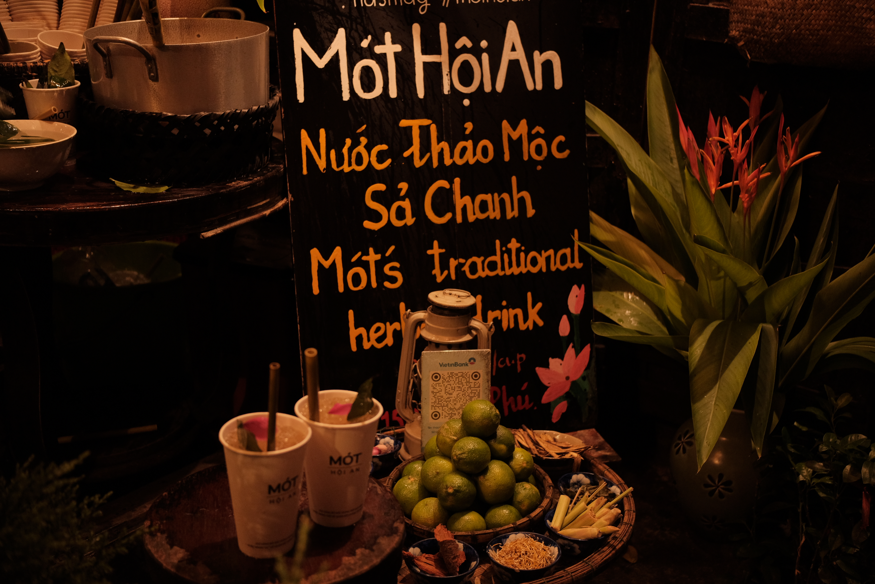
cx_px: 438
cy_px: 292
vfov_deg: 32.7
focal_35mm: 41
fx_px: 997
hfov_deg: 47.4
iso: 800
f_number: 2.8
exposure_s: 1/60
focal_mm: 27
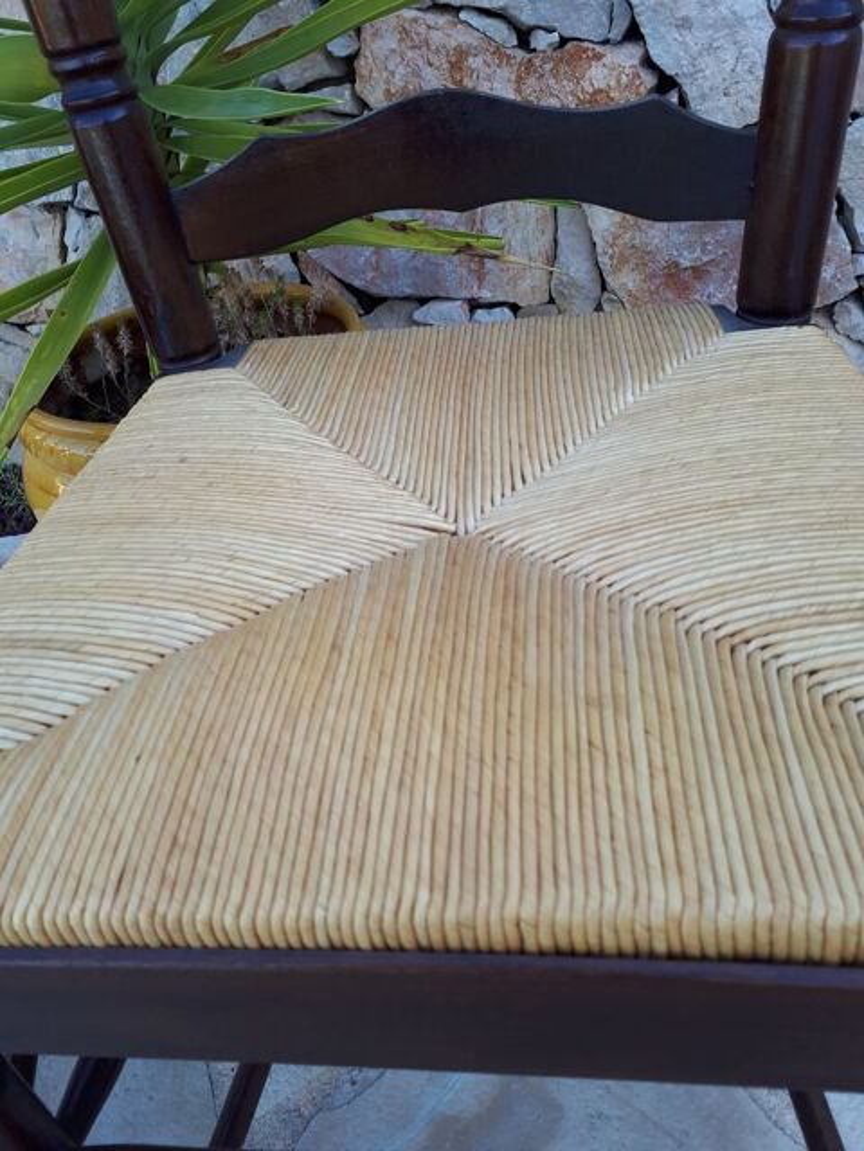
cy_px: 576
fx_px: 899
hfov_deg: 51.4
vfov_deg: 65.3
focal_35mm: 27
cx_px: 432
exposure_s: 1/162
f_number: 1.9
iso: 40
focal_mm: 3.6
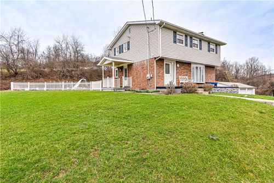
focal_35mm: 20
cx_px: 137
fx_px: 148
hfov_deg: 85.4
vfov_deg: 63.2
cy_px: 92
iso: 100
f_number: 8
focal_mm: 19.5
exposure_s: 1/100
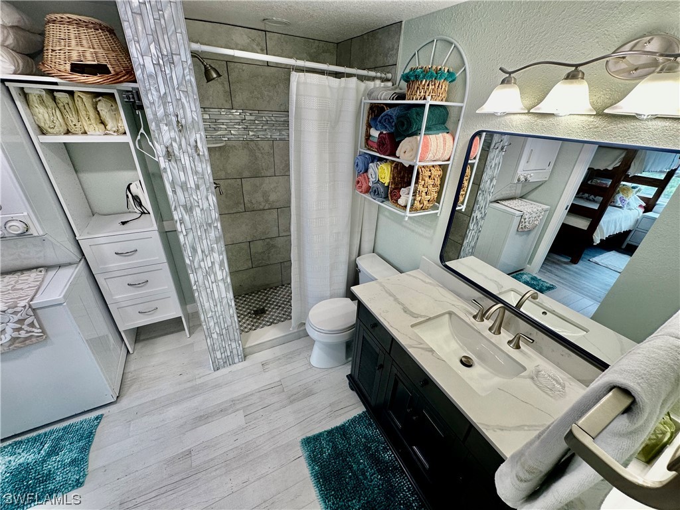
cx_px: 340
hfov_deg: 102.1
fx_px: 275
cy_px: 255
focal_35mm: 14
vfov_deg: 85.7
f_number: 2.2
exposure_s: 1/120
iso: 125
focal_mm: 2.22
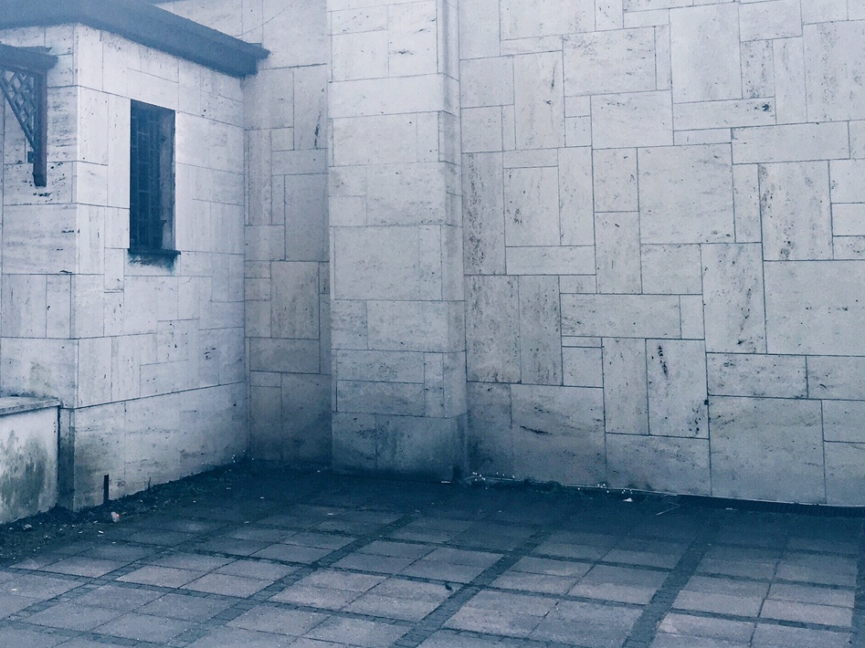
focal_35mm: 50
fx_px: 1249
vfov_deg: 28.8
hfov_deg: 36.5
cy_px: 180
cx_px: 140
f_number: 2.2
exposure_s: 1/1319
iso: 32
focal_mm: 4.15
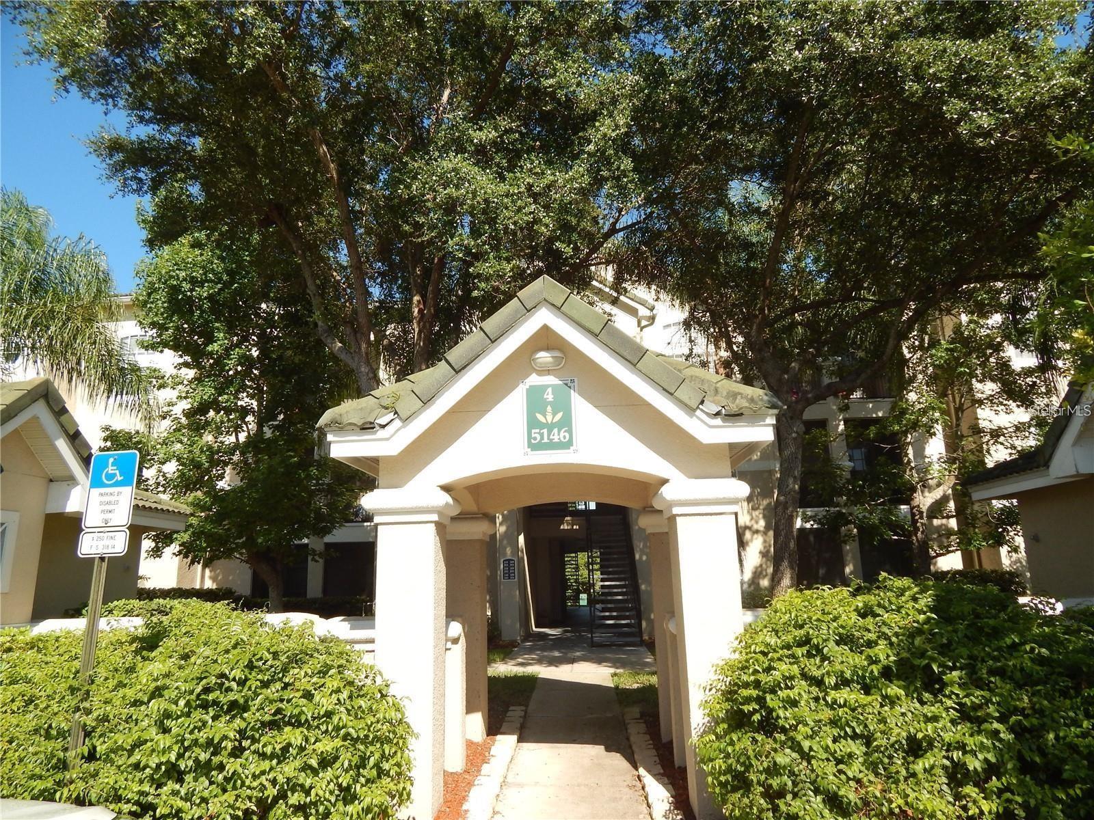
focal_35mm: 23
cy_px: 410
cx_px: 547
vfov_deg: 58.9
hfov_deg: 73.9
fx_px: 727
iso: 125
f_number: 3
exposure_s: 1/800
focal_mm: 4
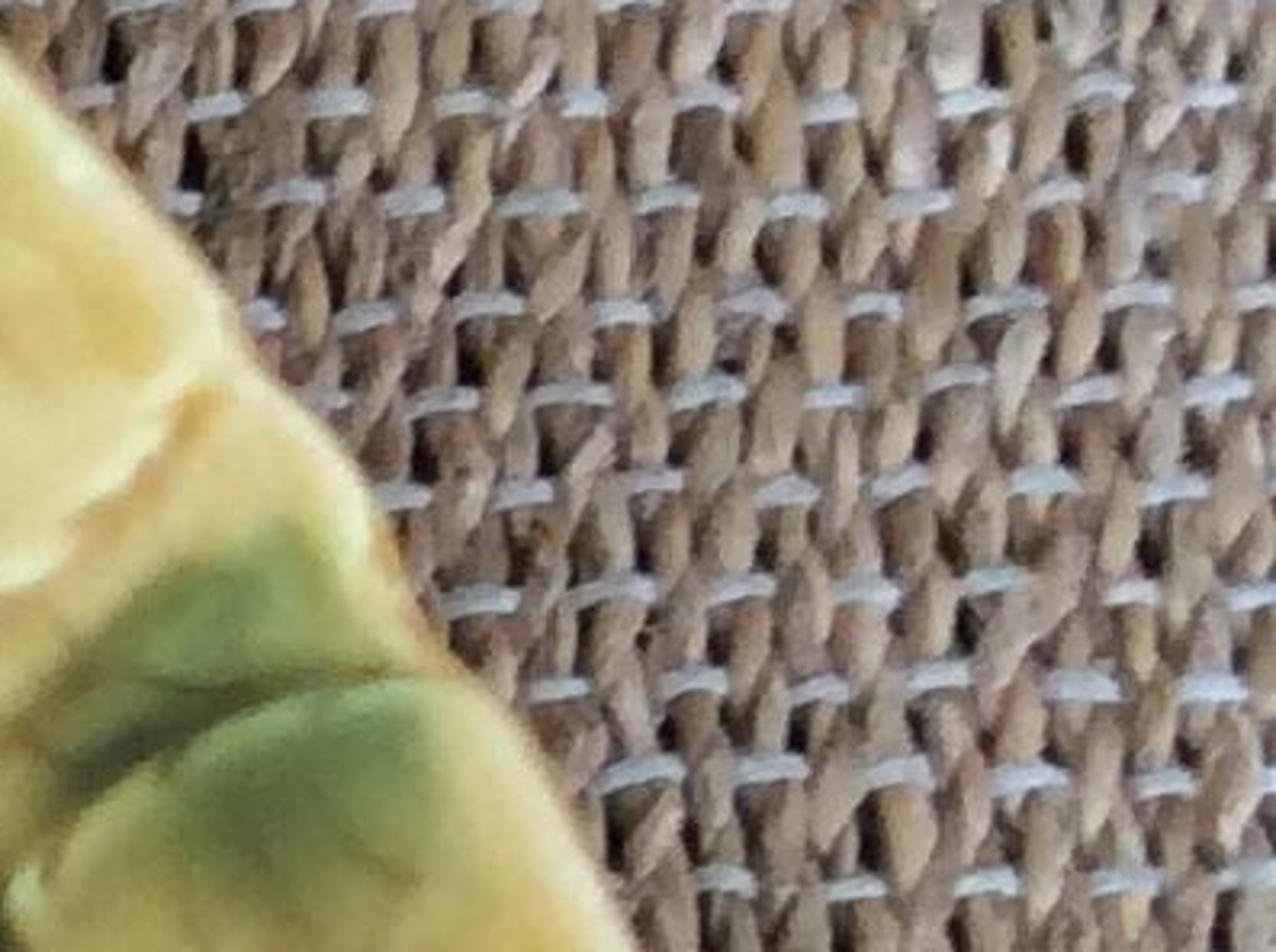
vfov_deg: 6.9
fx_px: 7688
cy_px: 1750
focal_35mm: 209
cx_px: -2182
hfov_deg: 8.4
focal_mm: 3.3
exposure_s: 1/25
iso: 50
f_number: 2.4
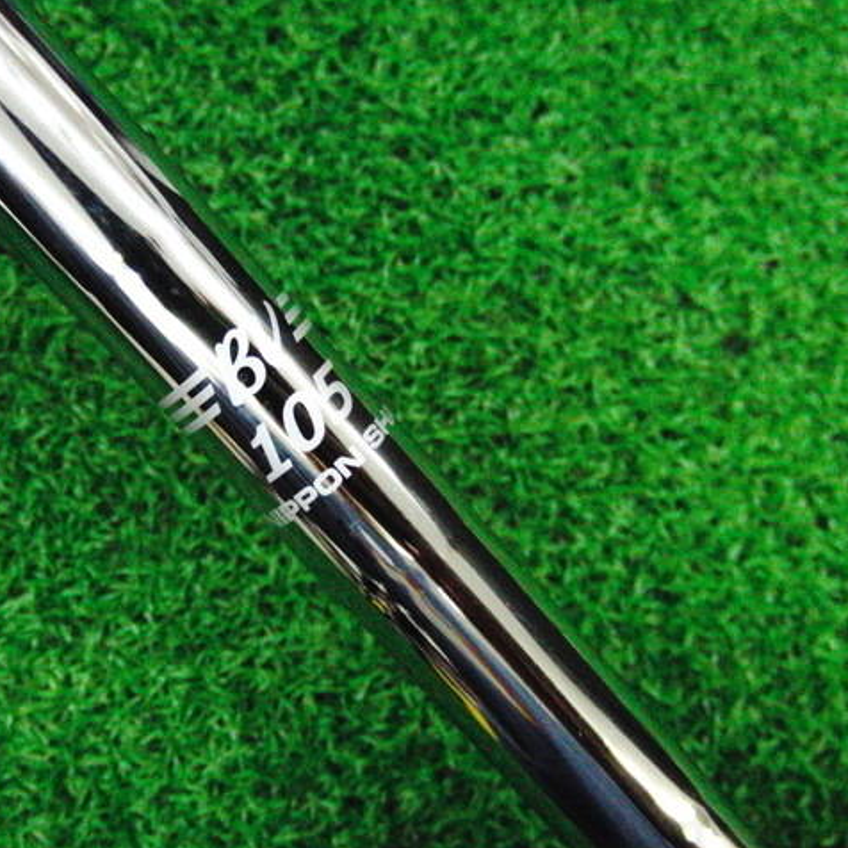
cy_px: 422
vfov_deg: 38.3
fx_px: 1219
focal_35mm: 44
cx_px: 321
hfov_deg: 38.1
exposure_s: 1/250
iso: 3200
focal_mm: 6.42
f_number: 3.6
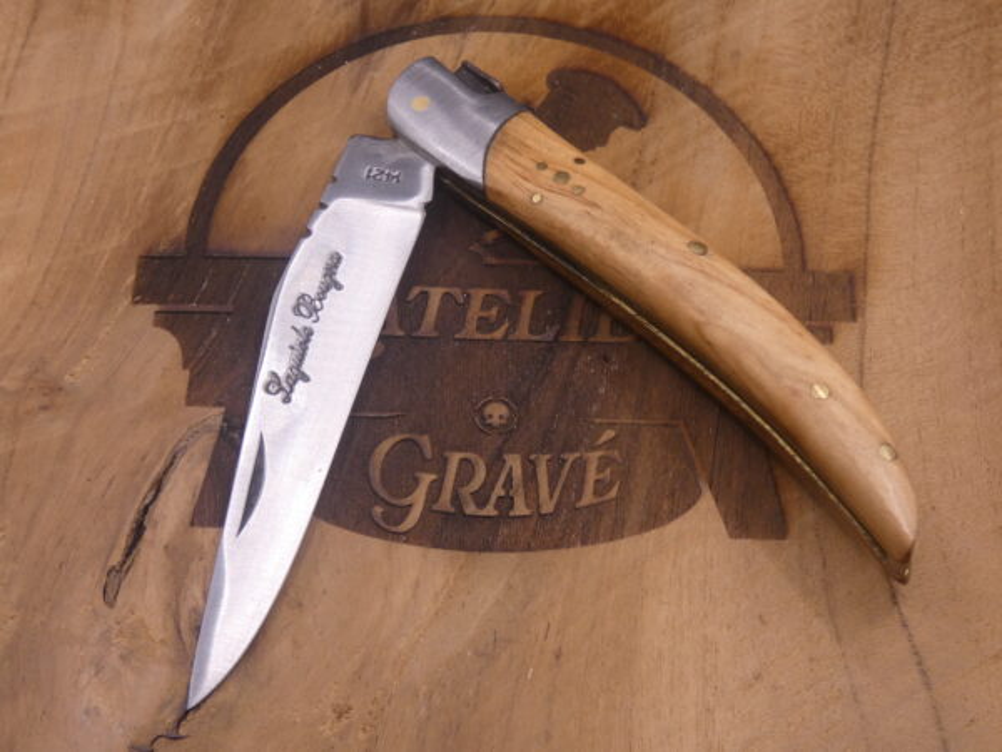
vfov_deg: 24.0
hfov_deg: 31.7
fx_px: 1766
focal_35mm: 61
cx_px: 501
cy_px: 376
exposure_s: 1/80
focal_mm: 10.8
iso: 250
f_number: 4.1
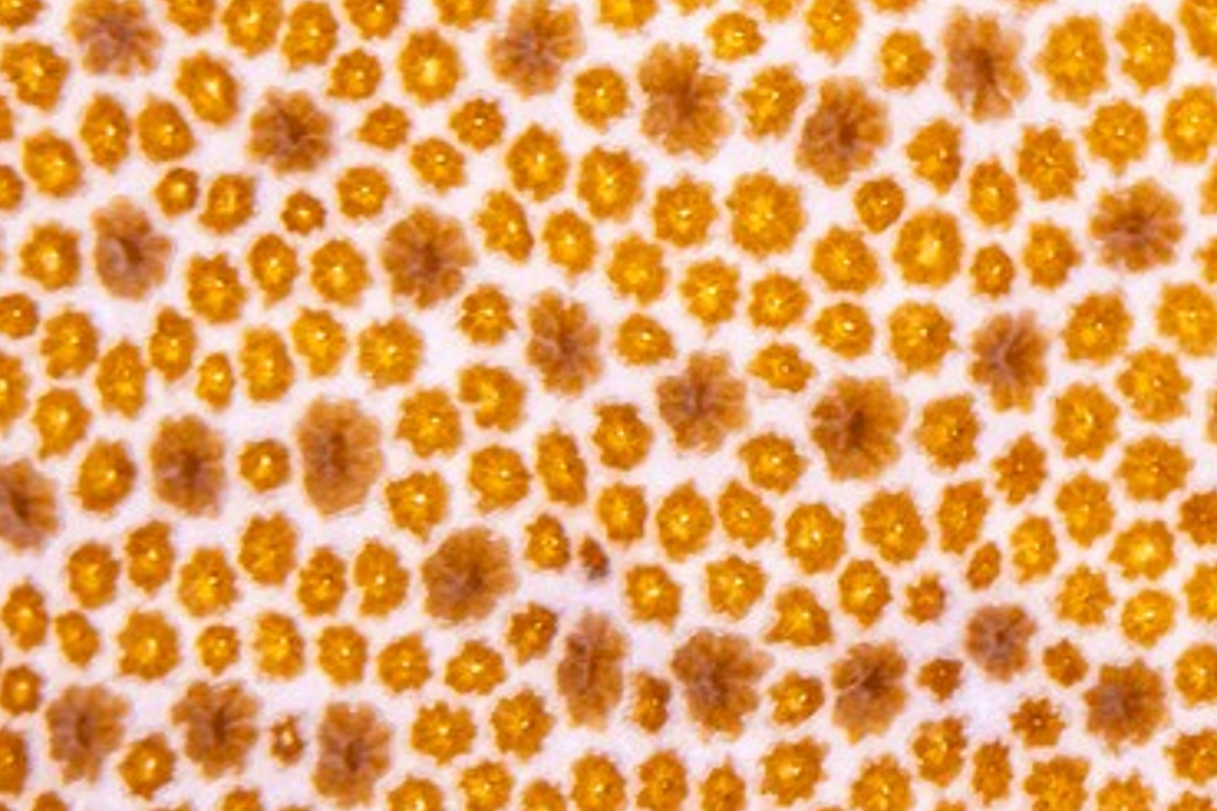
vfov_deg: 3.0
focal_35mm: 455
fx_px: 15380
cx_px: 2223
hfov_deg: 4.5
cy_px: -269
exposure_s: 1/200
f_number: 20
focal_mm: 105
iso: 160
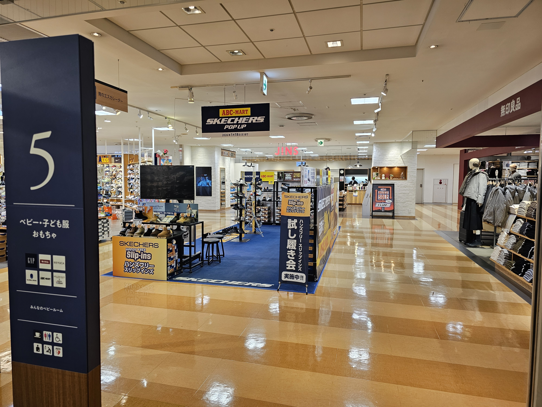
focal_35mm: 23
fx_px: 360
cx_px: 271
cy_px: 204
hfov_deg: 73.9
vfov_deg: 58.9
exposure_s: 1/100
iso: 100
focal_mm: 6.3
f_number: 1.7
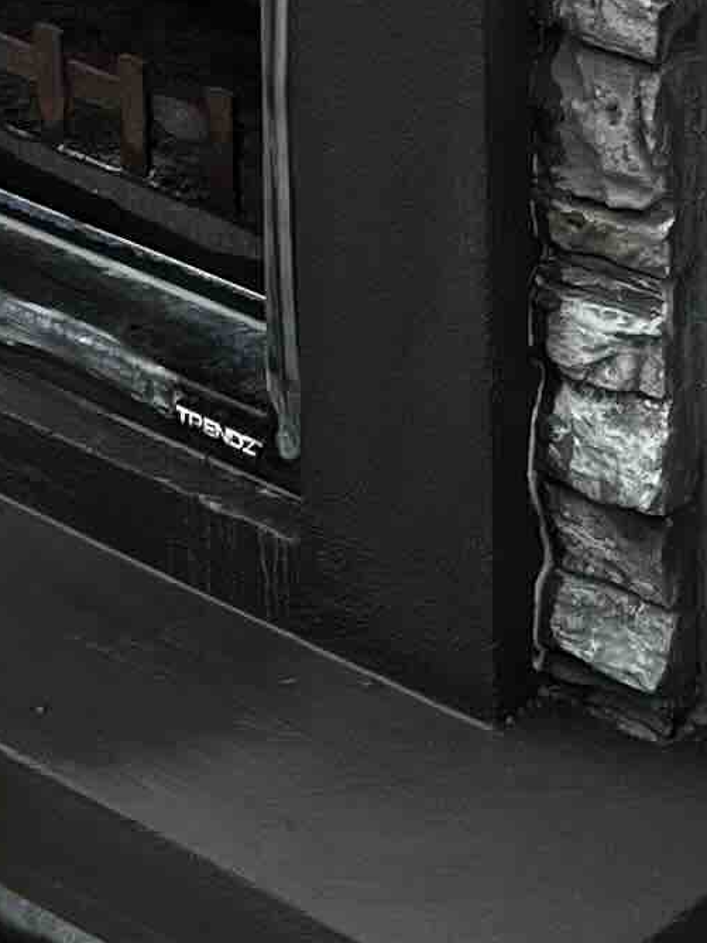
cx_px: 447
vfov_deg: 11.6
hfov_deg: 9.4
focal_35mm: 157
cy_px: -761
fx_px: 4275
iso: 50
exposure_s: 1/696
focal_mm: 5.7
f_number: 1.5
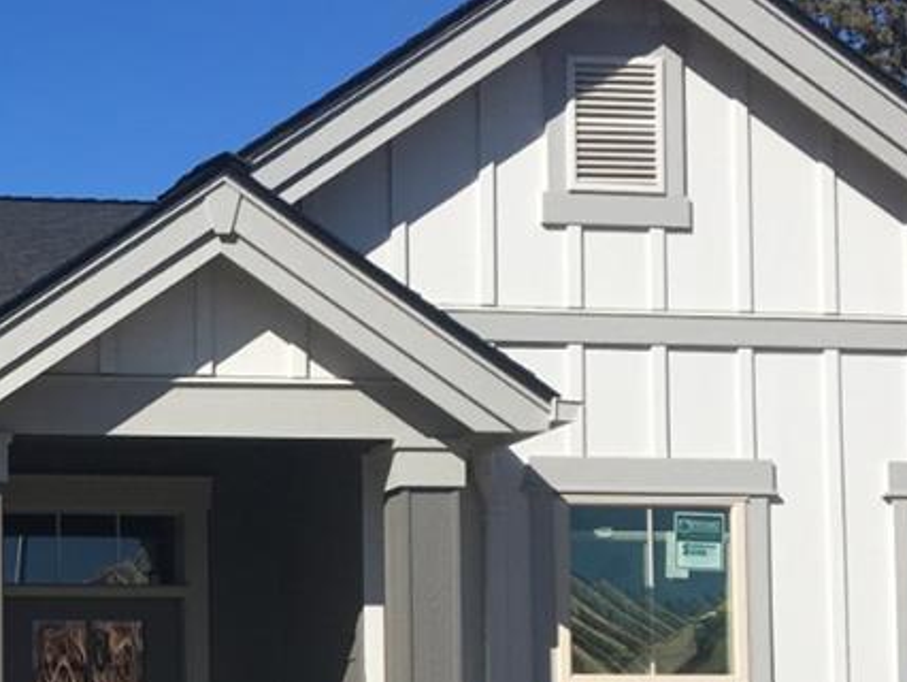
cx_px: -126
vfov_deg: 14.3
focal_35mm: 102
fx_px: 2674
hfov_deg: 18.4
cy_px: 650
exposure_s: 1/2653
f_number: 2.2
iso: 25
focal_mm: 4.15
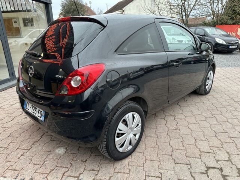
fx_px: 166
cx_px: 120
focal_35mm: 24
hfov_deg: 71.6
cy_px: 90
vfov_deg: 56.8
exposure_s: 1/121
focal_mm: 6.86
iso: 160
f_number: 1.78
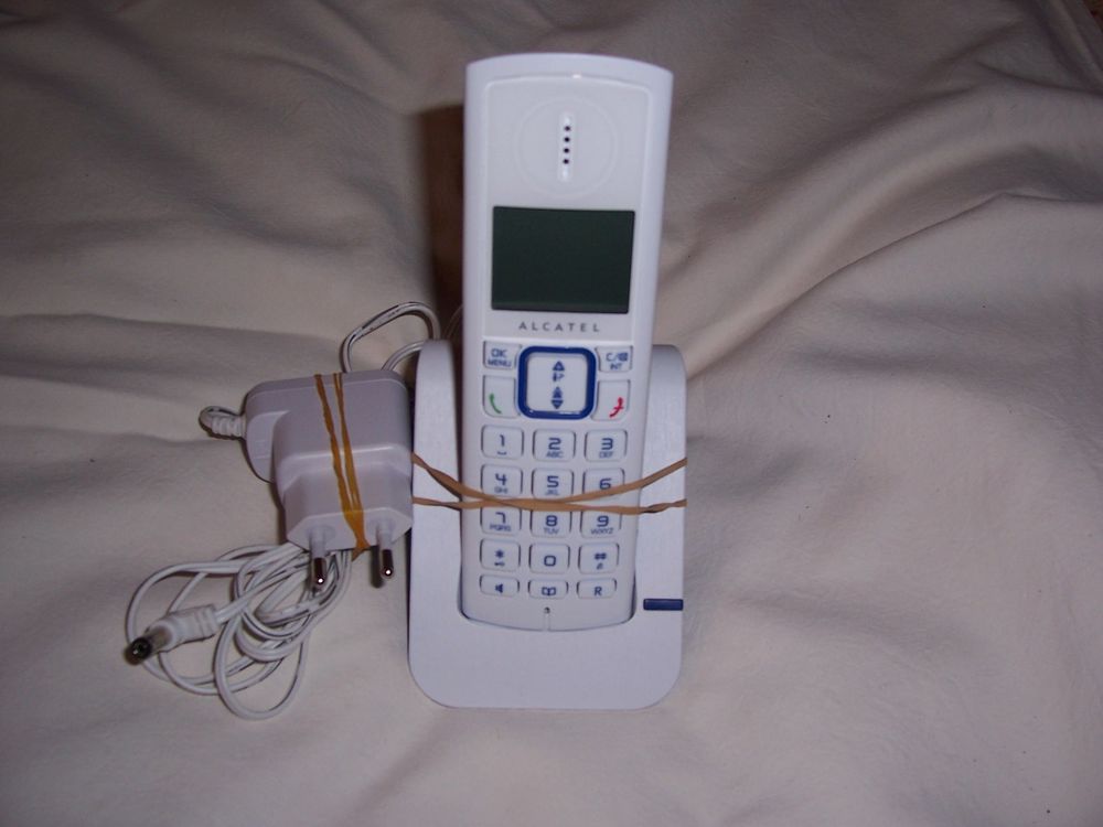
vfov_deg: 41.8
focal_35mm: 34
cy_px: 414
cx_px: 552
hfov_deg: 54.0
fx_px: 1083
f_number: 2.7
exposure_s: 1/60
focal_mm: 5.6
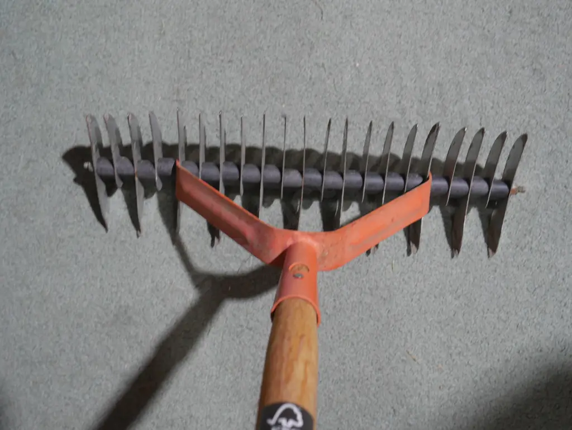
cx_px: 286
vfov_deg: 34.4
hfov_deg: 44.8
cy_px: 215
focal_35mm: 42
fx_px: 694
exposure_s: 1/60
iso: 800
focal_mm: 21
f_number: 4.6
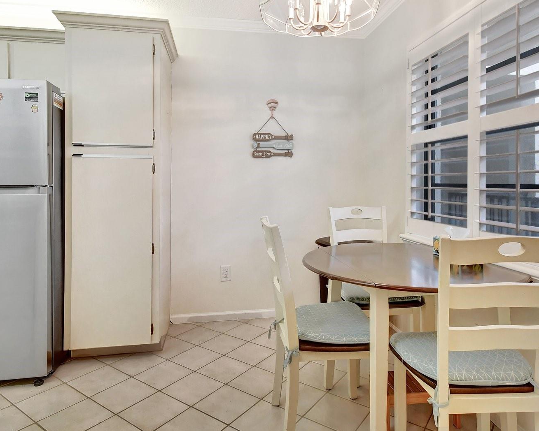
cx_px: 275
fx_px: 351
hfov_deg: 75.0
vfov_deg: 63.0
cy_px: 193
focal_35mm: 22
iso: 1000
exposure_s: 1/1.25
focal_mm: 10
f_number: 8
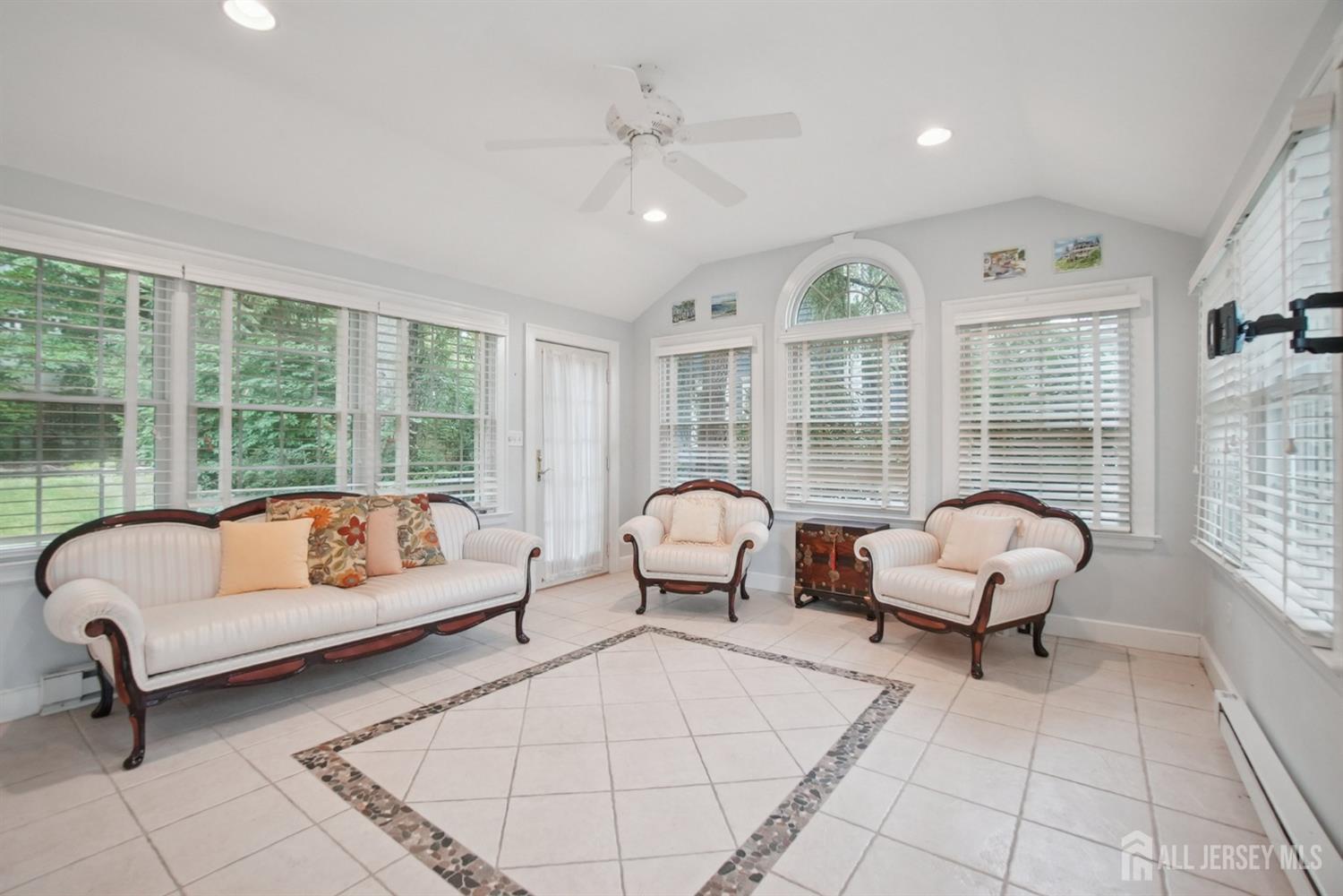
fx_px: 560
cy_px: 448
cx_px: 672
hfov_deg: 100.4
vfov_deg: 77.3
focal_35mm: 15
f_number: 9
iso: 1250
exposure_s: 1/25
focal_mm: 10
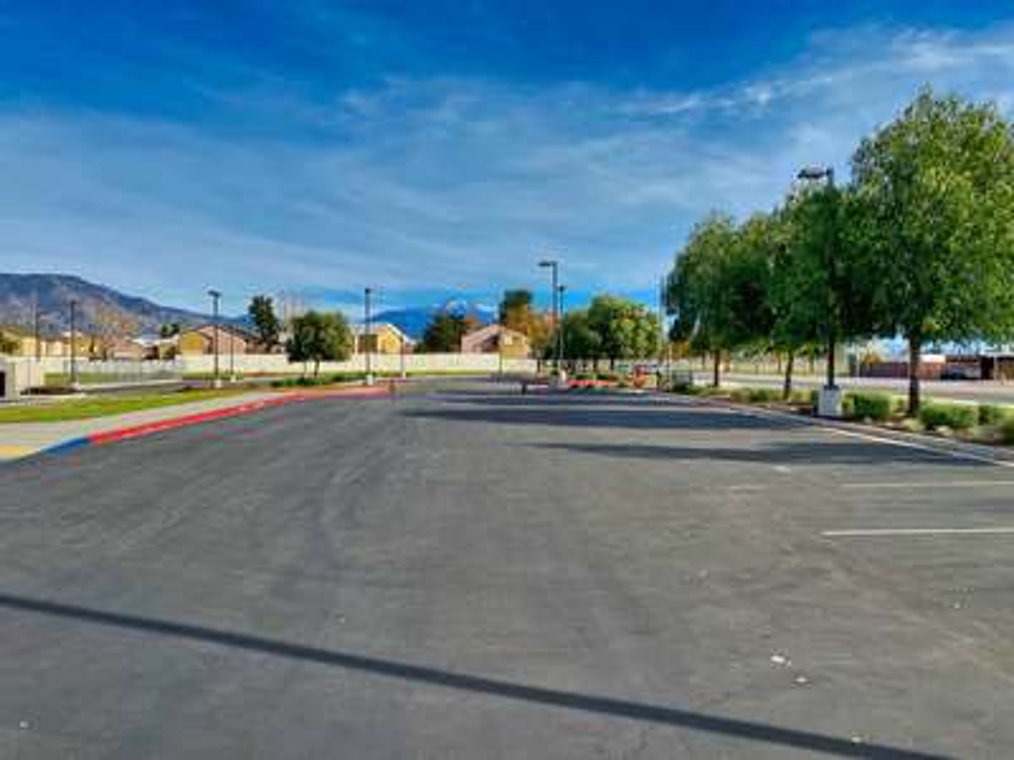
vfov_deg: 53.1
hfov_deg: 67.3
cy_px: 380
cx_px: 507
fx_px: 762
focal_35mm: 26
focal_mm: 4.25
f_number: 1.8
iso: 32
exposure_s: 1/3311
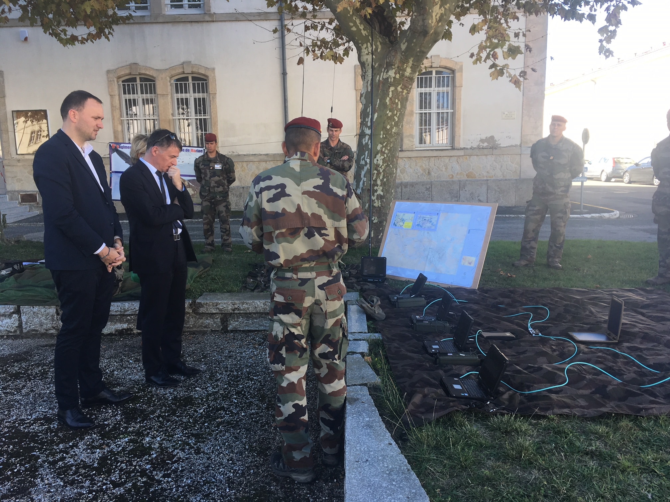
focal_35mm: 29
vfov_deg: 48.2
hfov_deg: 61.7
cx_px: 335
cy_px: 251
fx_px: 561
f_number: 2.2
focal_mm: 4.15
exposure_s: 1/196
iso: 25
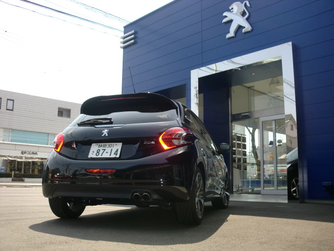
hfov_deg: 52.6
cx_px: 167
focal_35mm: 35
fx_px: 338
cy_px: 126
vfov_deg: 40.7
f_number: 3.1
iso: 64
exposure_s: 1/640
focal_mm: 6.3
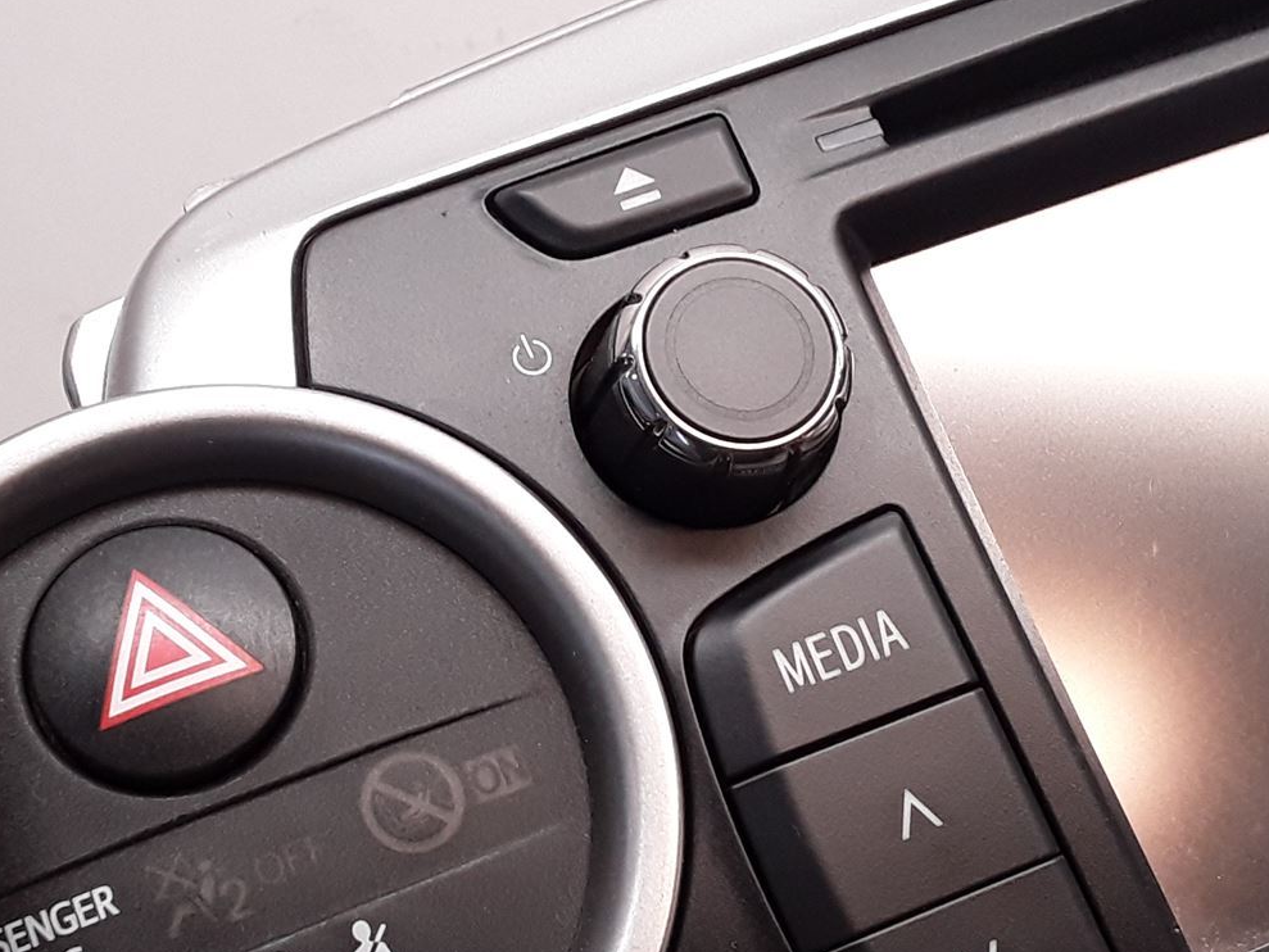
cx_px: 562
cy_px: 579
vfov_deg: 25.2
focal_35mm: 58
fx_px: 2127
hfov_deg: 33.2
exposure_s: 1/100
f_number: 1.9
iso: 100
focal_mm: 2.91
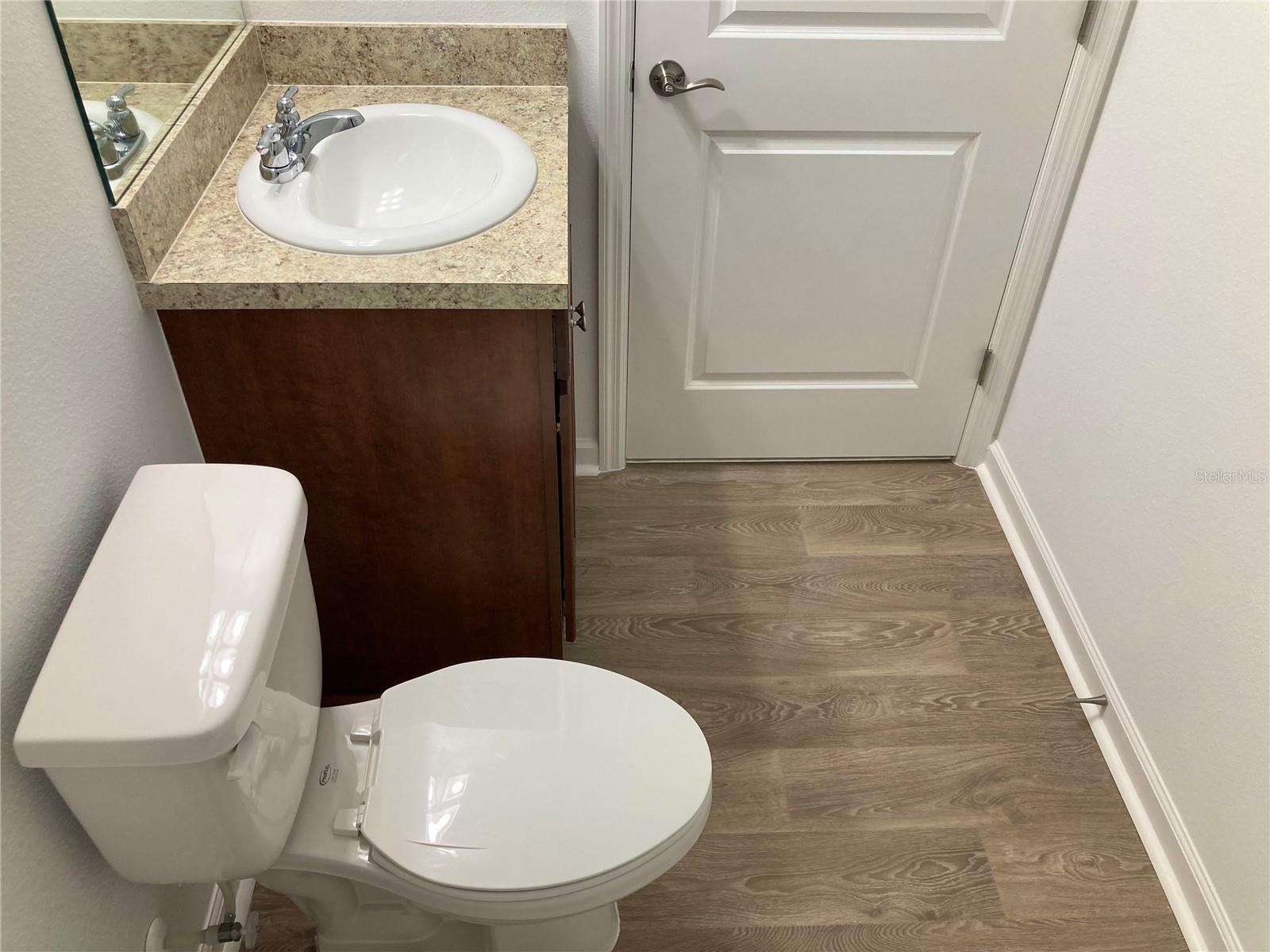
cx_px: 635
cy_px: 476
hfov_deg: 63.4
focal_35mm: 28
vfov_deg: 49.7
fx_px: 1027
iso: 64
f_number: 1.8
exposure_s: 1/60
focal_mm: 3.99
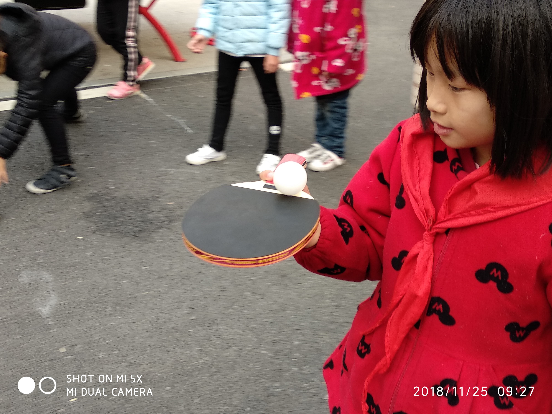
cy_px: 207
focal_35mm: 26
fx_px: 415
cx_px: 276
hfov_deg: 67.3
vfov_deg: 53.1
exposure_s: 1/107
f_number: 2.2
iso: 100
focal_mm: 3.81
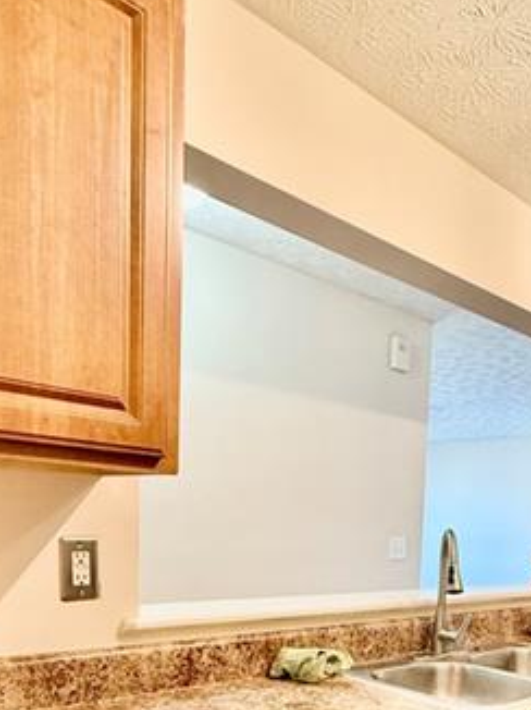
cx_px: 437
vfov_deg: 51.1
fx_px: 676
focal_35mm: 33
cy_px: 592
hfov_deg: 40.8
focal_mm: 2.22
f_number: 2.2
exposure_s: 1/60
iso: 320
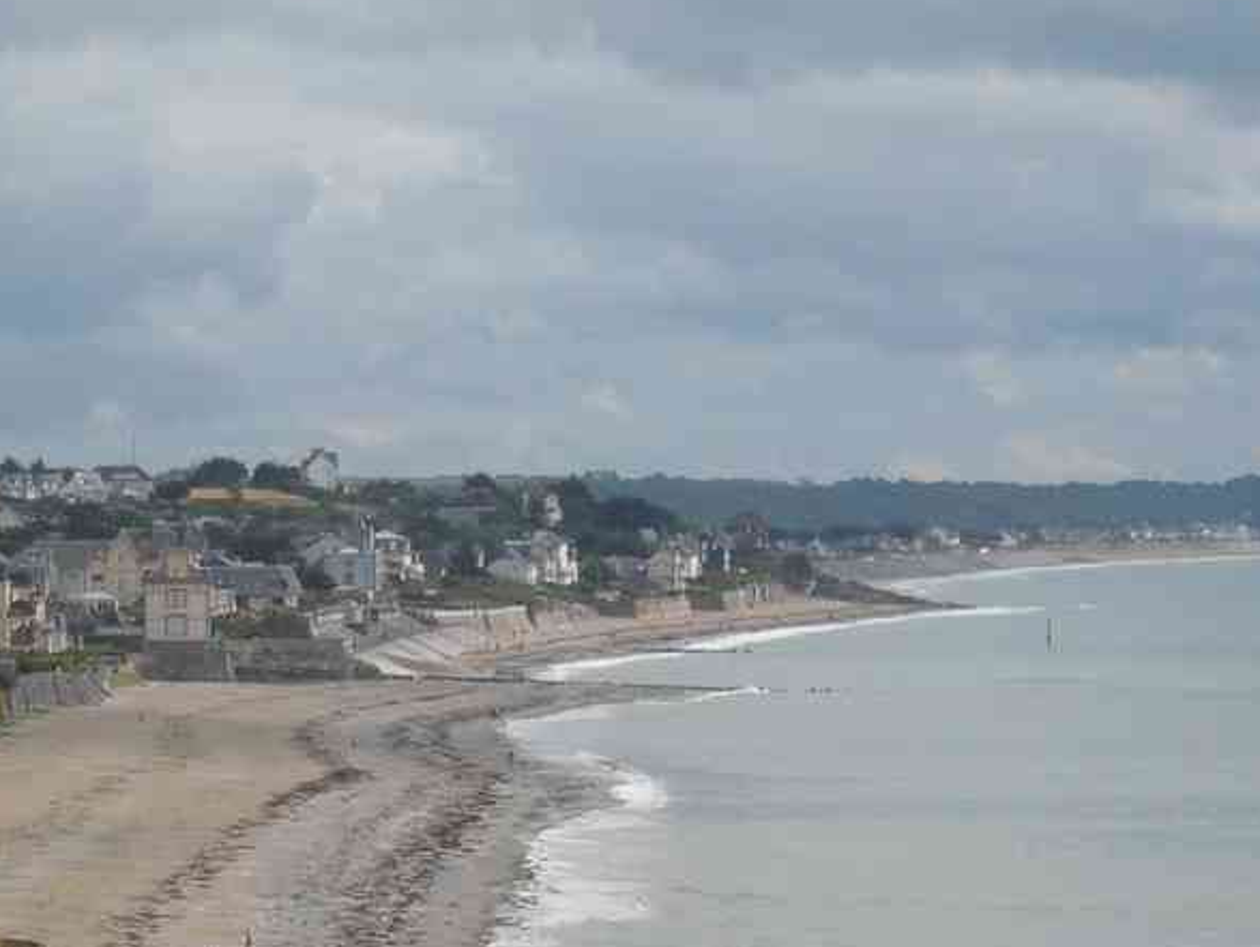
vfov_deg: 7.7
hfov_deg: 10.3
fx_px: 6993
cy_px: 646
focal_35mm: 192
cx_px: 350
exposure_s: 1/160
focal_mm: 13.9
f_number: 13
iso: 100
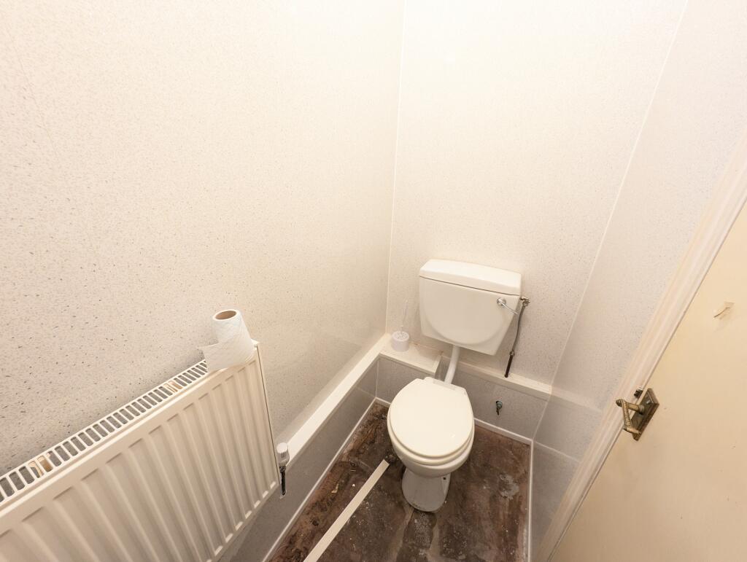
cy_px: 281
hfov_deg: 110.5
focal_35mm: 12
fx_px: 259
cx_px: 374
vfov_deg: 94.6
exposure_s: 1/16.7
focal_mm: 2.23
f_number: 1.95
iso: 477
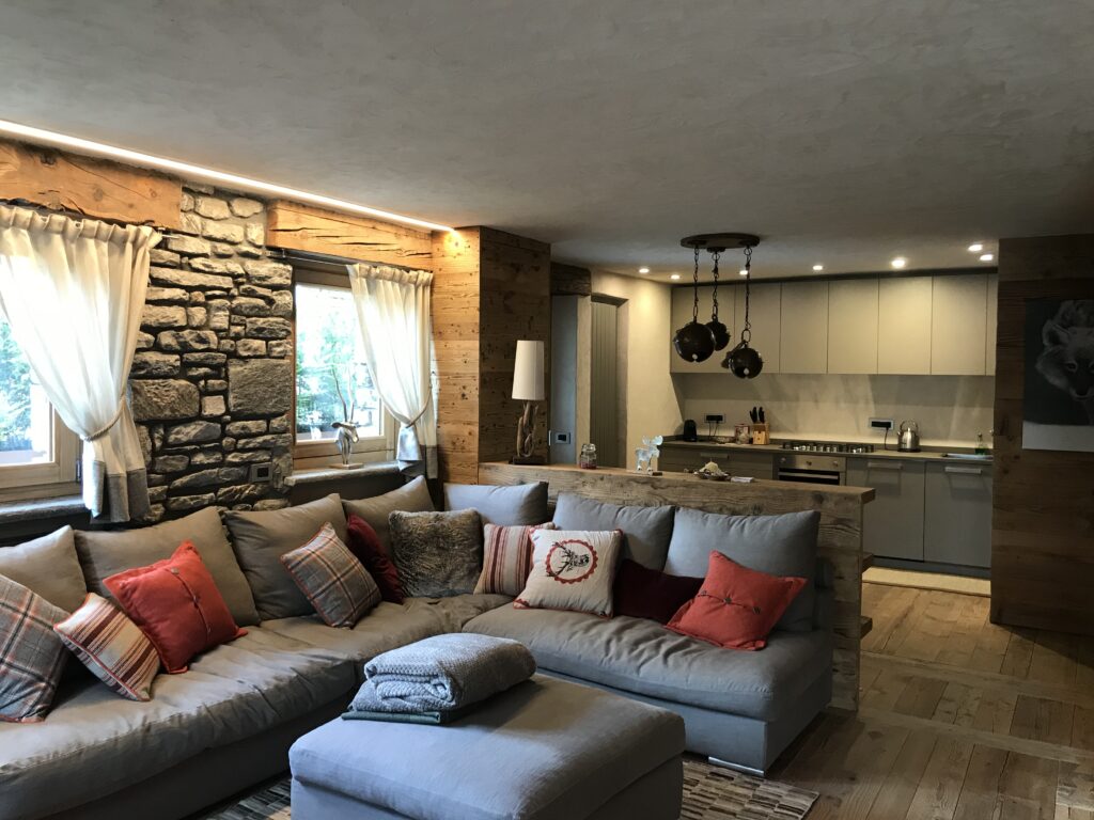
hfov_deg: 63.4
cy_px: 410
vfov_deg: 49.7
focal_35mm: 28
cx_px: 547
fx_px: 885
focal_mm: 3.99
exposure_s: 1/20
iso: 40
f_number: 1.8
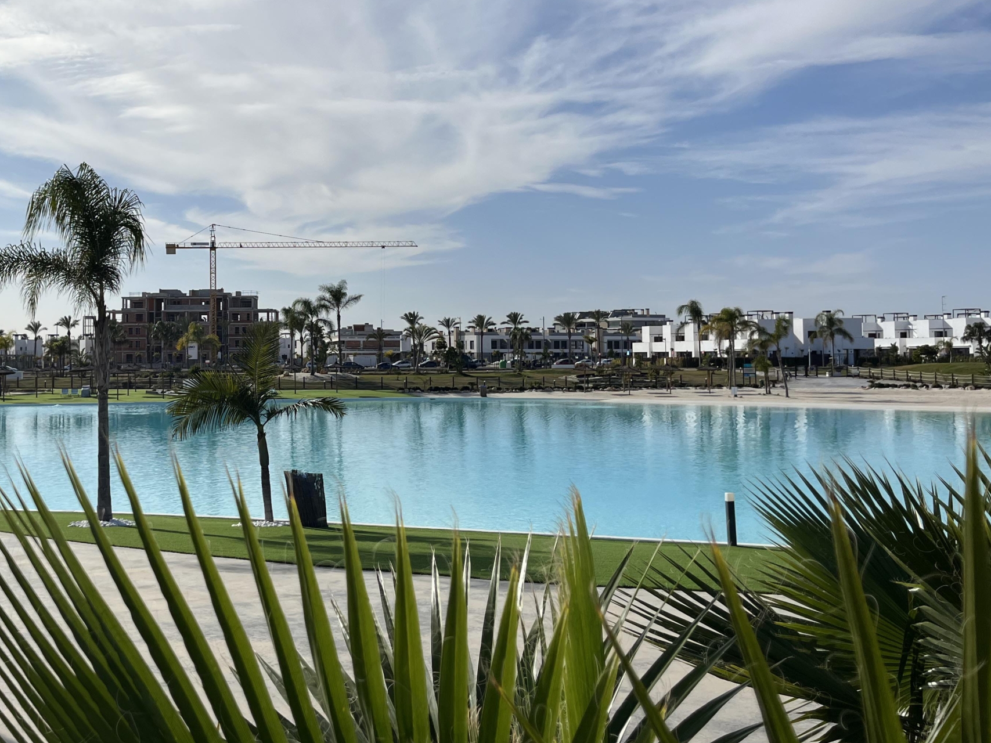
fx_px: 1116
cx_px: 258
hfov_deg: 46.3
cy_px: 294
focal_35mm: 39
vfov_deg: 36.7
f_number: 1.6
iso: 50
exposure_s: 1/9901
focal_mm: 5.1
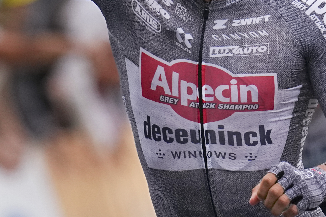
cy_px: -2
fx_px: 7588
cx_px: 205
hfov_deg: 2.5
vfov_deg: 1.6
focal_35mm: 838
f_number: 4
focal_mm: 400
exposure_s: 1/5000
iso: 1000
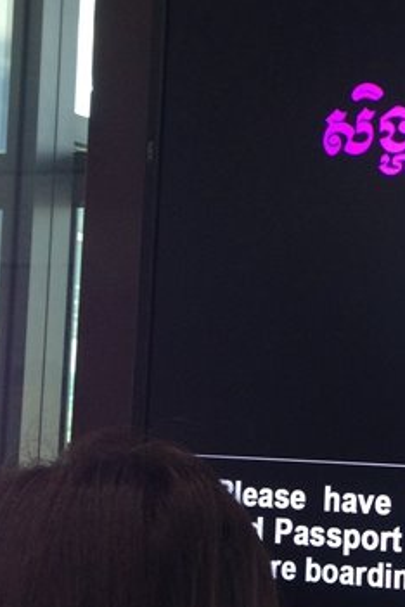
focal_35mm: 88
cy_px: 249
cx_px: 453
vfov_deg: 23.1
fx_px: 1485
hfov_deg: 15.1
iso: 64
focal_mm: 4.12
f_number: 2.4
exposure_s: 1/40
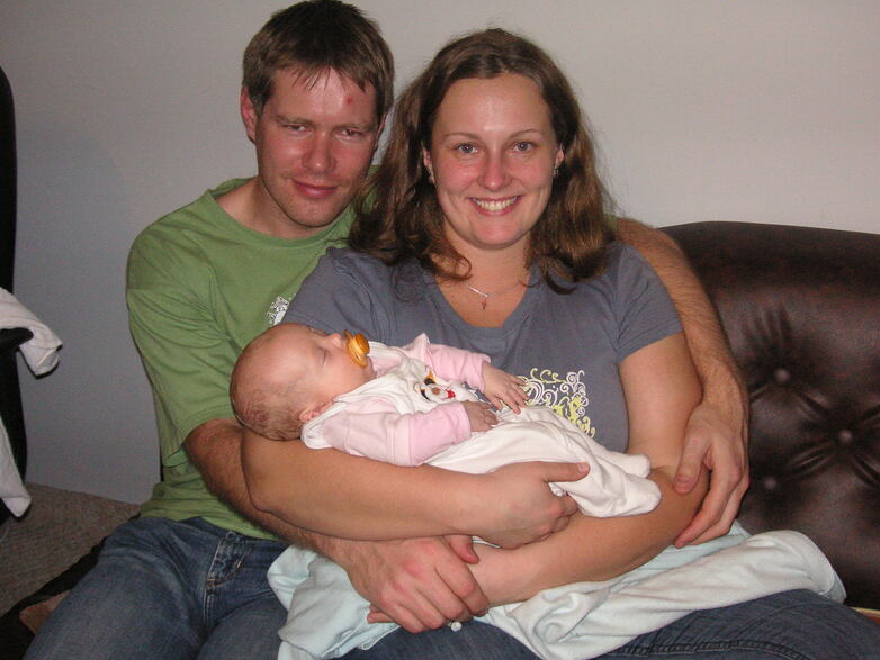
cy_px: 325
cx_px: 432
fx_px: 1144
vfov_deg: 32.2
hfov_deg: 42.1
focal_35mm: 45
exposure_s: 1/45
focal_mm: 7.3
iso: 160
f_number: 3.1
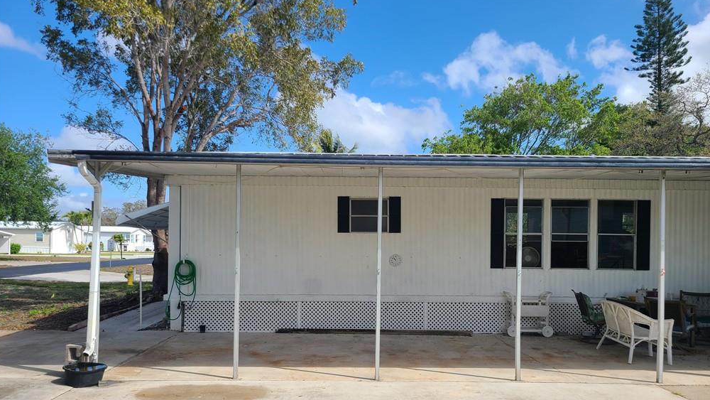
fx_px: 546
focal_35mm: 29
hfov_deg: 66.1
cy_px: 241
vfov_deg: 40.0
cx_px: 359
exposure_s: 1/2027
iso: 40
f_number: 1.8
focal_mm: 5.4
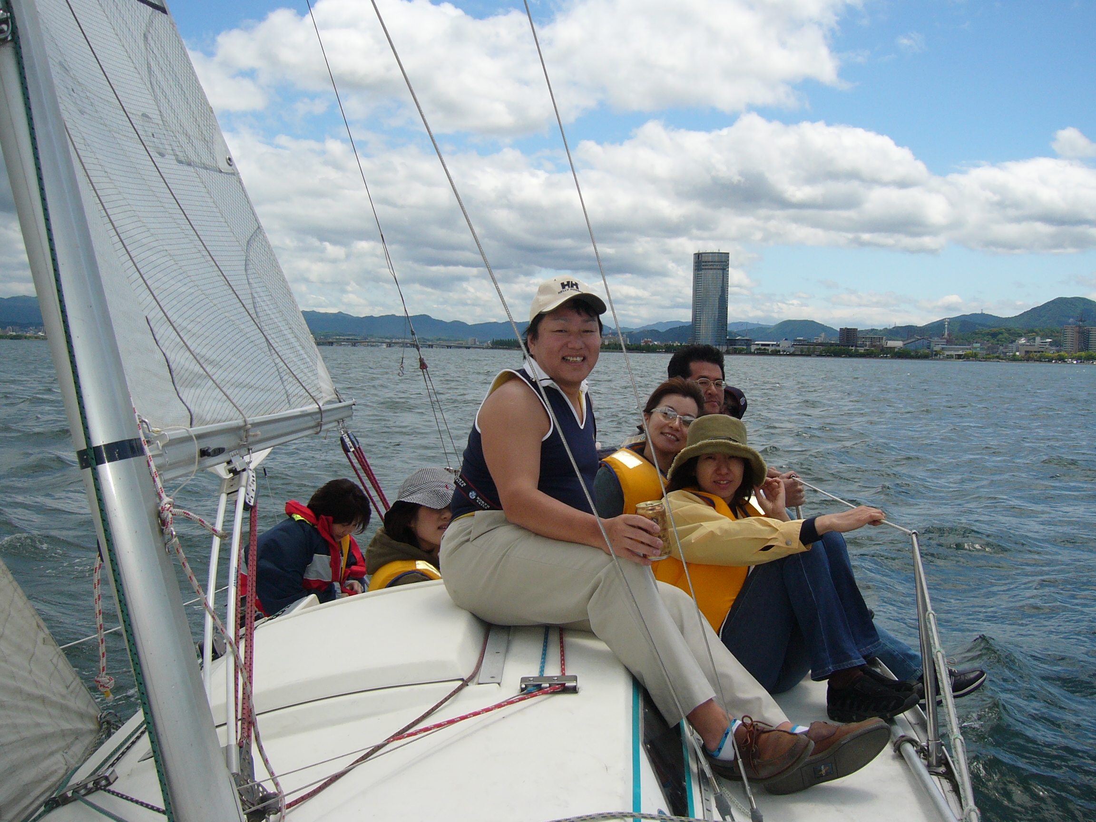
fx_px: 1108
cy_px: 411
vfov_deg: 40.7
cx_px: 548
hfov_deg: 52.6
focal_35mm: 35
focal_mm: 5.8
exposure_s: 1/400
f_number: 8
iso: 100
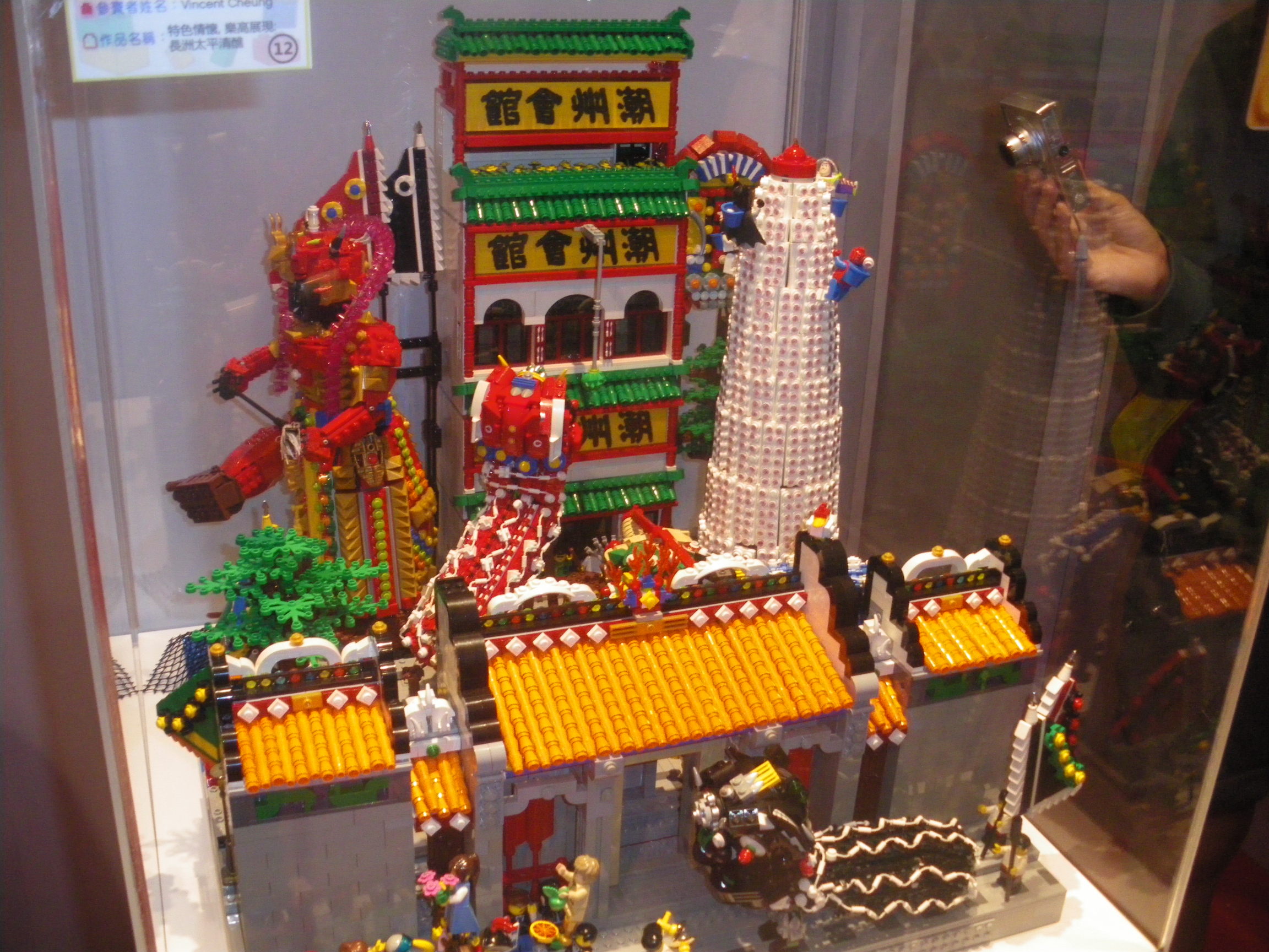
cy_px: 476
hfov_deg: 51.4
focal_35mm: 36
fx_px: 1320
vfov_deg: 39.7
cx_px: 634
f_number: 3.5
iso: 400
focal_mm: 6.3
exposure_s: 1/50
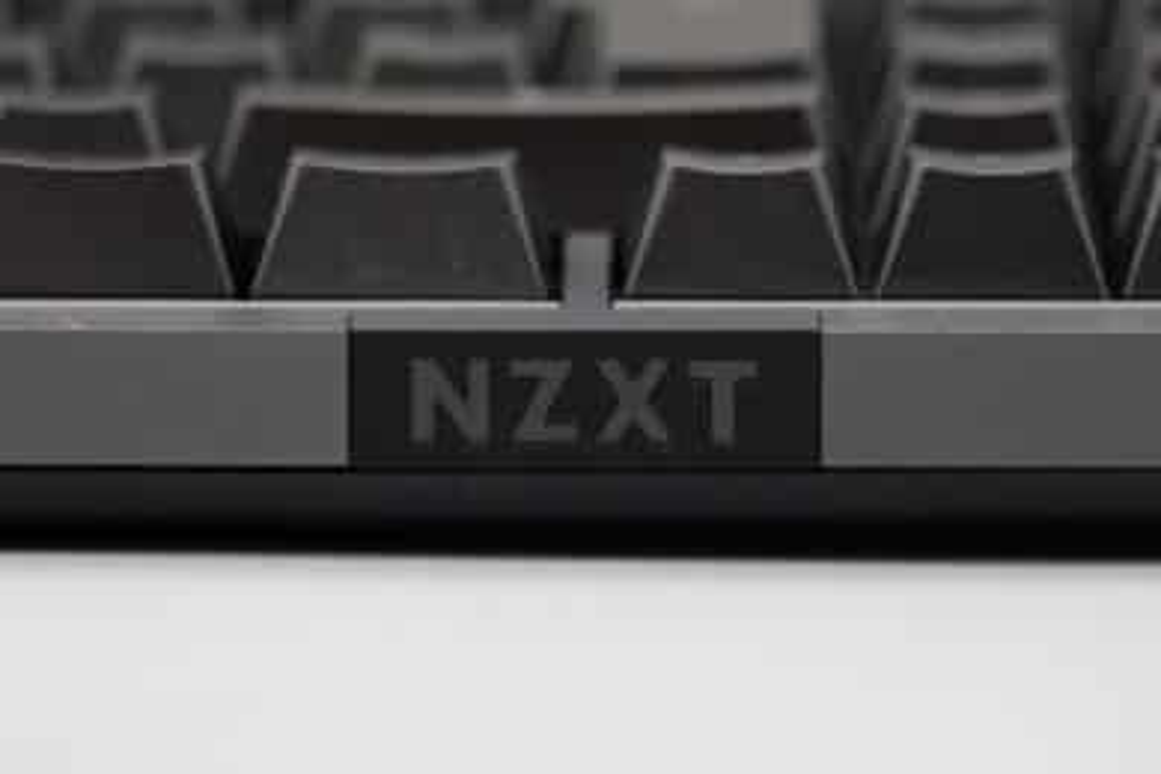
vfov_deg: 4.6
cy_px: 387
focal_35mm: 300
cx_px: 580
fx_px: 9674
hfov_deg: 6.9
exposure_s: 1/320
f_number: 7.1
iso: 4000
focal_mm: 300
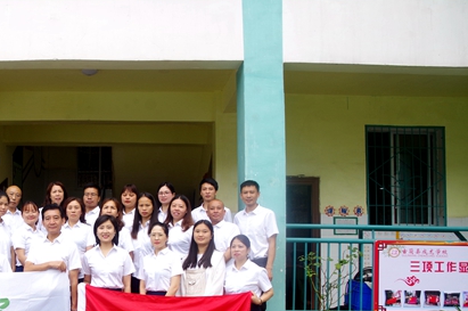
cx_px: 116
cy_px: 231
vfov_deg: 31.3
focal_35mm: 42
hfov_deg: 44.9
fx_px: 545
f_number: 6.3
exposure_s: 1/125
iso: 200
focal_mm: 18
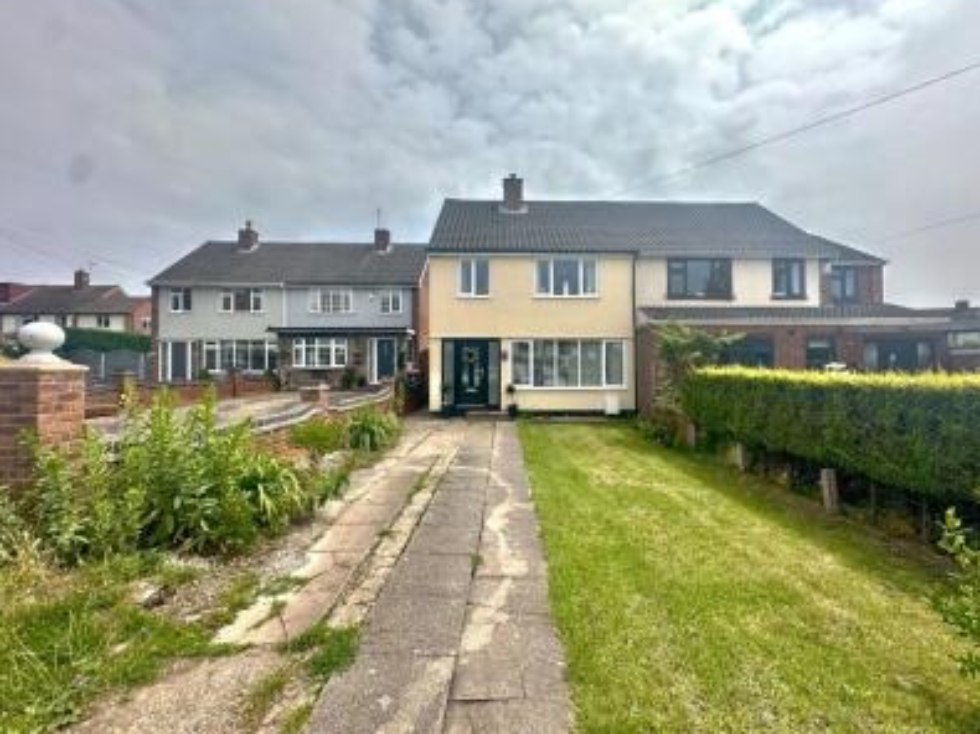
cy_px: 363
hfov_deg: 98.1
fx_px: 425
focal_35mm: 15
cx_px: 517
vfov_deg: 81.7
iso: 50
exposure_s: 1/1595
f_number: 2.2
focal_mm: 2.22
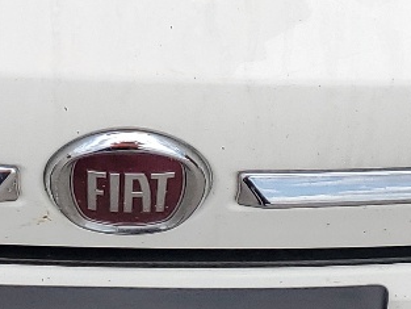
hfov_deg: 14.8
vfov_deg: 9.6
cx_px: 131
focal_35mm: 133
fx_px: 1580
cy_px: -476
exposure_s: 1/1667
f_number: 1.5
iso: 50
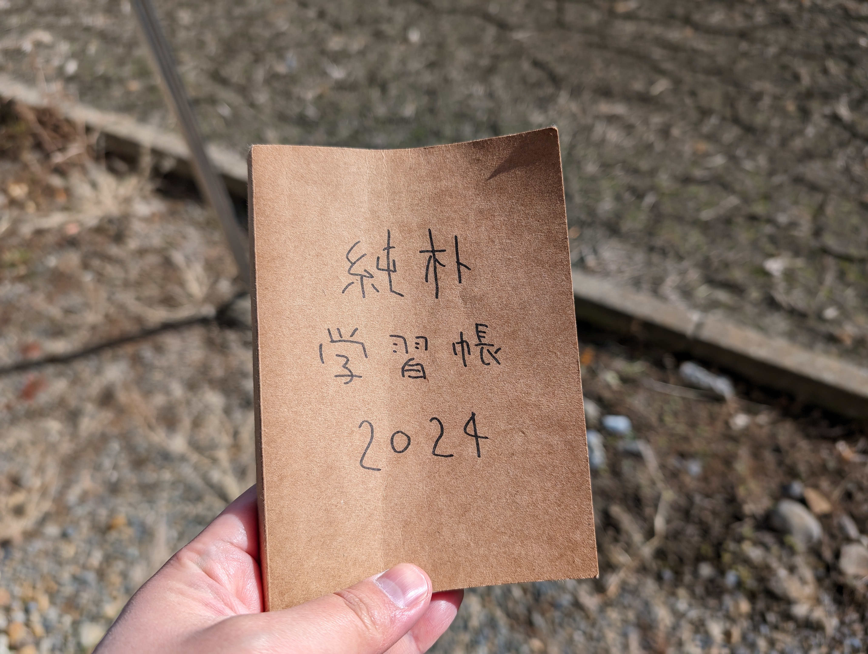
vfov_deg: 56.9
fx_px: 603
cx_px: 434
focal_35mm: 24
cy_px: 327
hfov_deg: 71.5
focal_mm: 6.9
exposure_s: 1/1689
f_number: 1.68
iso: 21
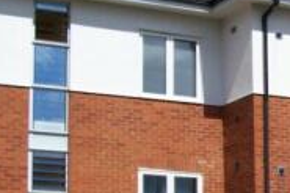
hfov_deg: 14.2
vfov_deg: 9.9
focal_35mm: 138
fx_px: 1111
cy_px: 145
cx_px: 390
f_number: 5.6
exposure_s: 1/714
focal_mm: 7
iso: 80
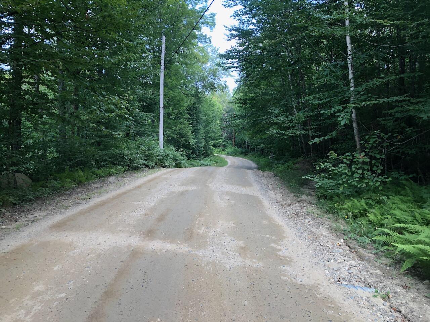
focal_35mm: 28
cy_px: 161
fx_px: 348
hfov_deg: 63.4
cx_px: 215
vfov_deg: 49.7
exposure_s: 1/120
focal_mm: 3.99
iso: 50
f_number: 1.8
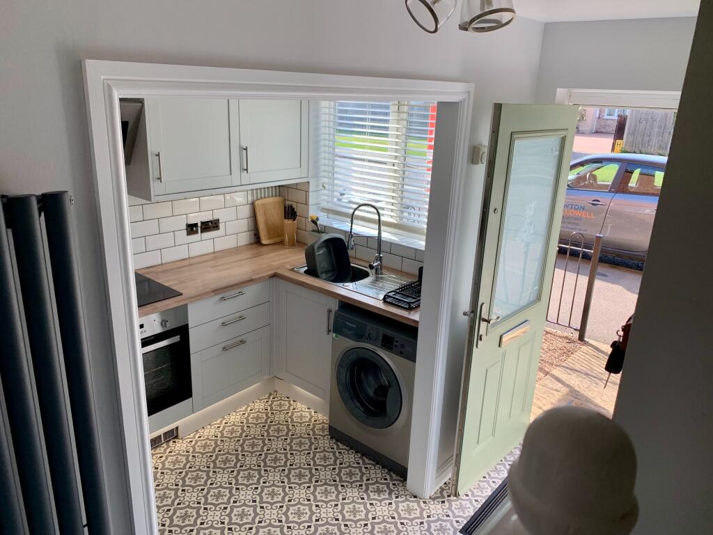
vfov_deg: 53.1
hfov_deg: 67.3
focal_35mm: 26
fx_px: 536
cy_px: 268
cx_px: 356
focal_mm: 4.25
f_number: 1.8
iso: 25
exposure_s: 1/175
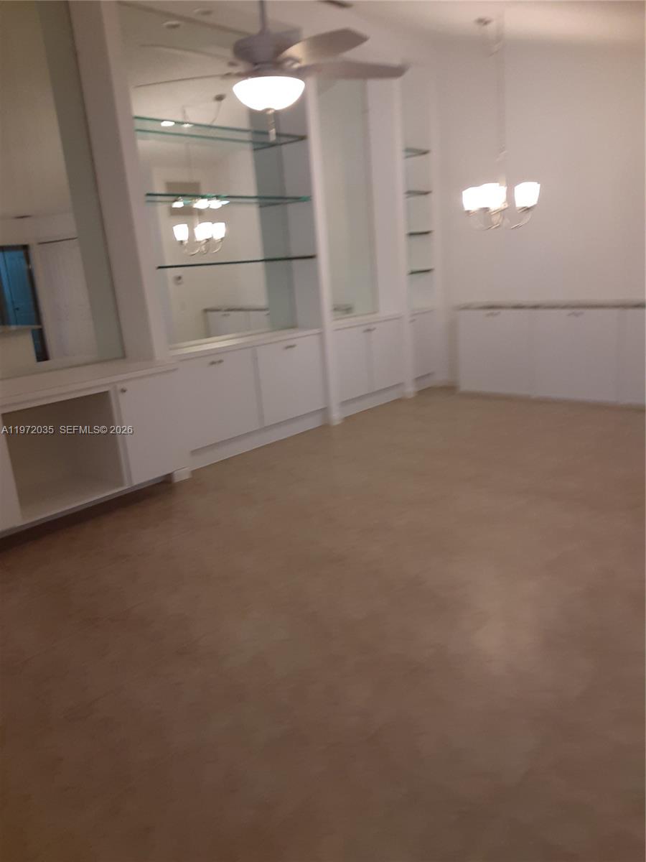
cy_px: 431
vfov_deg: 65.3
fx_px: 672
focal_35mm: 27
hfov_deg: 51.4
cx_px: 323
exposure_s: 1/60
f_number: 1.9
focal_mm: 2.91
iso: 100
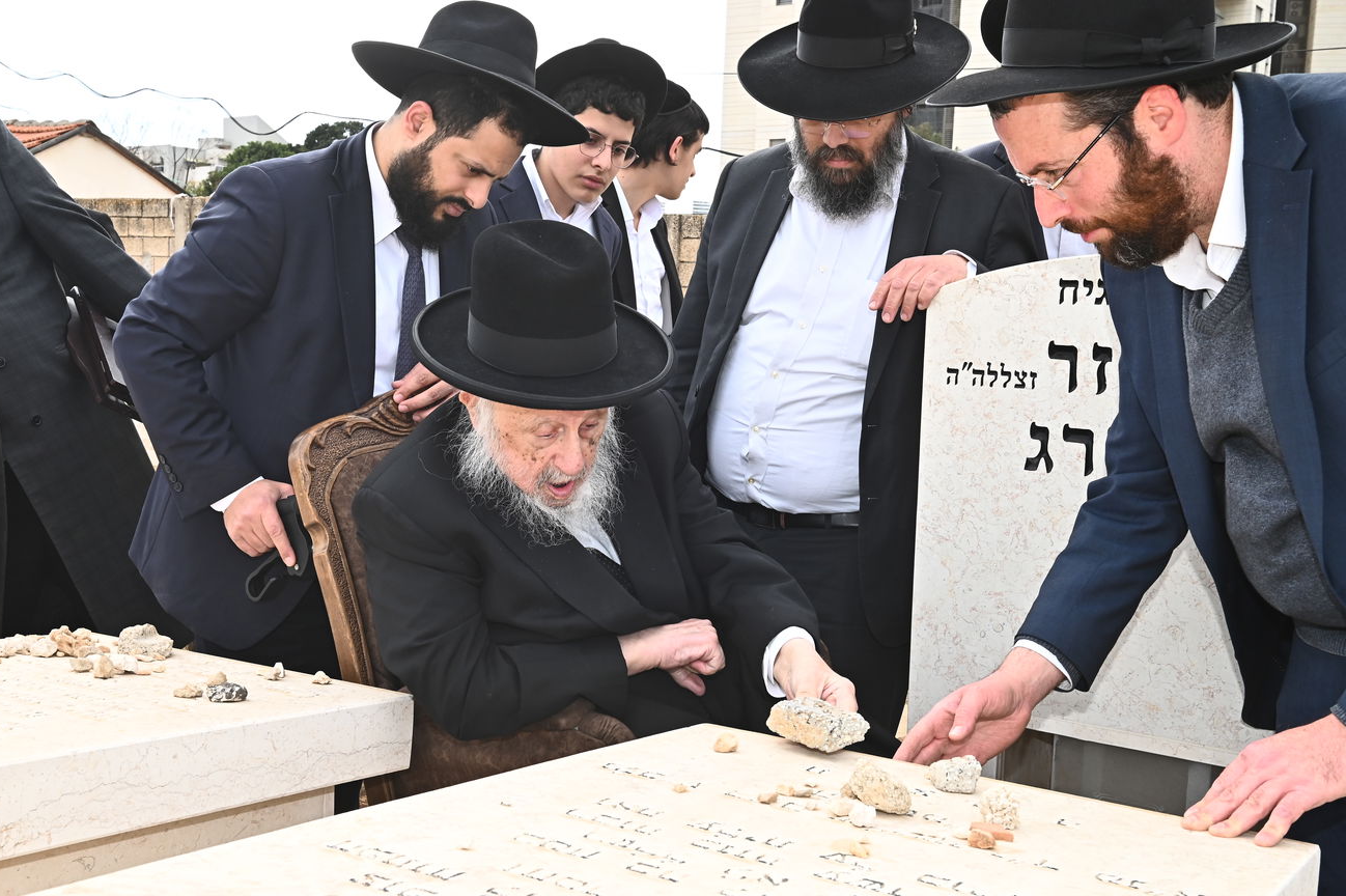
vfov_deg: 32.6
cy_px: 475
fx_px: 1532
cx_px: 628
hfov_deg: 47.4
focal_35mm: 41
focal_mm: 38
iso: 500
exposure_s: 1/200
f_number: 13
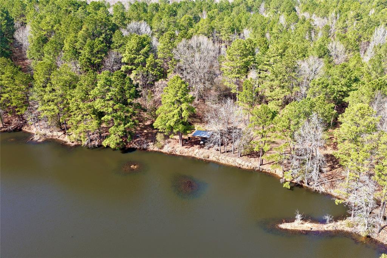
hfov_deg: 65.5
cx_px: 194
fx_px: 301
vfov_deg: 46.4
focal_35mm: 28
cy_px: 129
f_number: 2.8
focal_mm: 14.45
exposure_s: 1/400
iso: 100
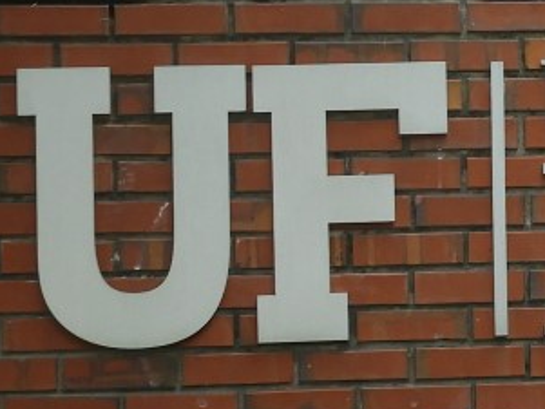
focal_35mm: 158
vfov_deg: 9.4
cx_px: 750
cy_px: 80
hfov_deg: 12.1
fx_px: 2489
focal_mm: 5.9
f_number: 3.6
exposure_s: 1/100
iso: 100
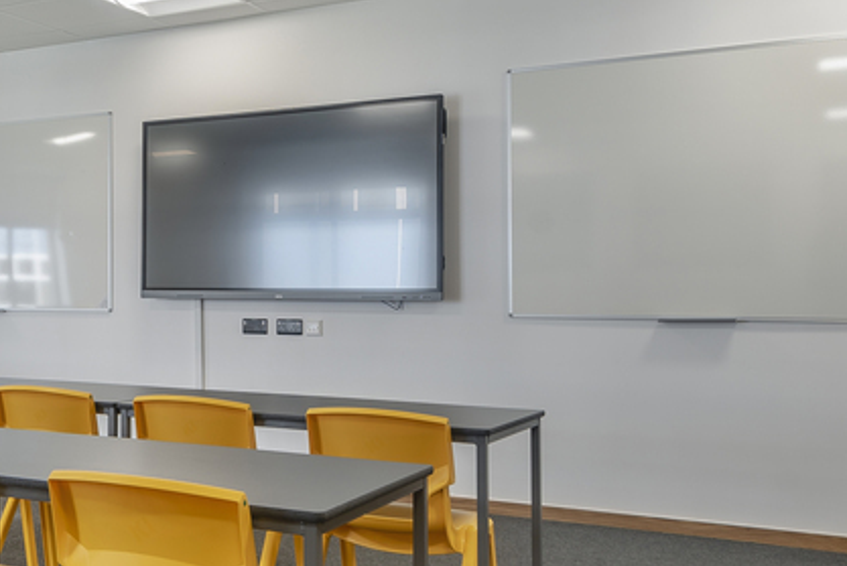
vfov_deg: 29.3
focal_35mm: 46
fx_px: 1083
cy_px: 275
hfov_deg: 40.4
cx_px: 132
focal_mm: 16
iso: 100
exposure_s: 1/8
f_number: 8
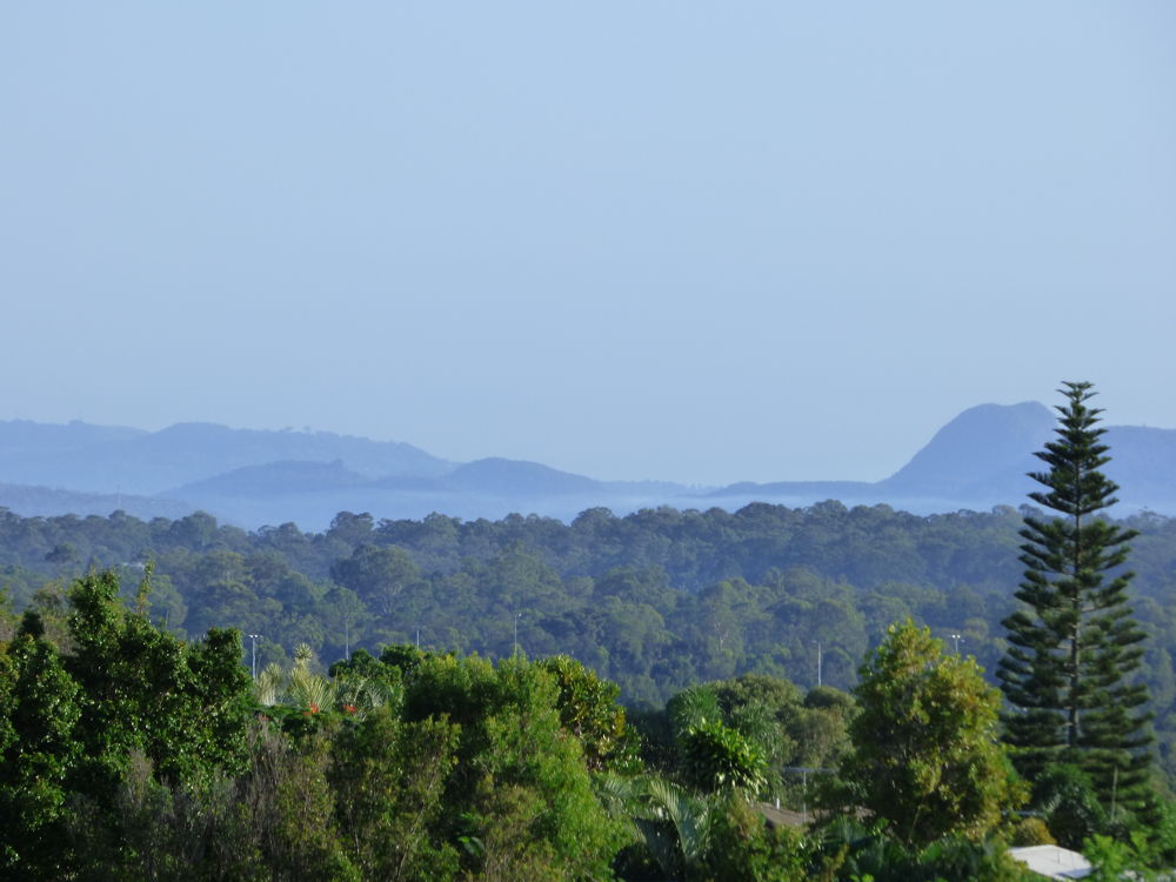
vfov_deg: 3.6
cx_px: 588
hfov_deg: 4.8
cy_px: 441
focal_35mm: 415
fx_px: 14099
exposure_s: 1/320
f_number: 5.6
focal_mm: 74.38
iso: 160
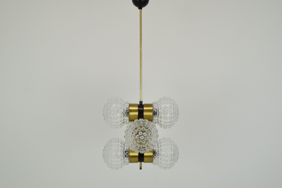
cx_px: 141
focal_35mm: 45
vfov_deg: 29.9
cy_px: 94
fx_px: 353
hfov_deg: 43.6
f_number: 10
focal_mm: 30
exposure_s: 1/400
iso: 1600
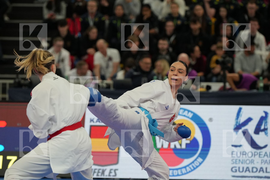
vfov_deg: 6.1
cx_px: 135
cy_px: 90
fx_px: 1695
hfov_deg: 9.1
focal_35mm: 226
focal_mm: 151
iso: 1600
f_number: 2.8
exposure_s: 1/1000
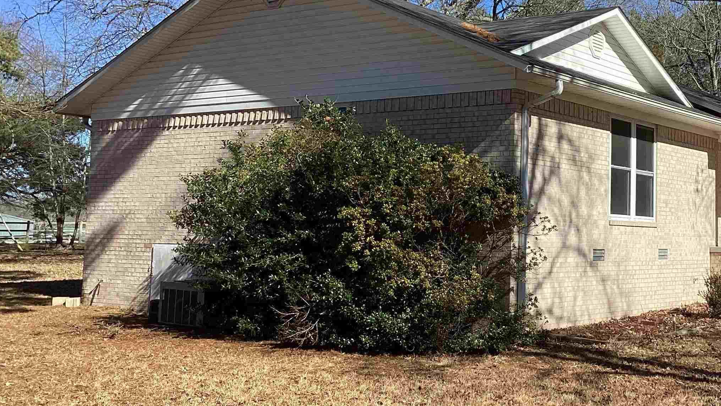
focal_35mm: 51
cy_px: 130
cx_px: 539
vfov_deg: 23.4
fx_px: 975
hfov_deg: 39.5
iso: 25
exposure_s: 1/970
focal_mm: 3.3
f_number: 2.4
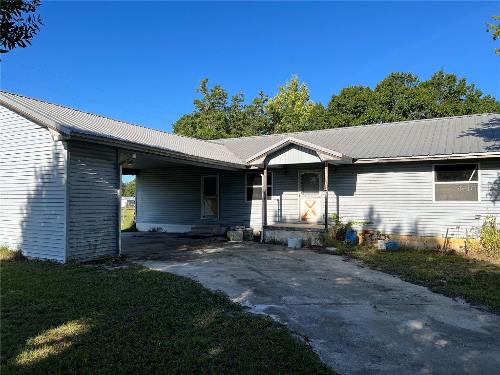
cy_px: 188
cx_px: 250
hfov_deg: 67.3
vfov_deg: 53.1
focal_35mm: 26
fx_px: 376
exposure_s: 1/3257
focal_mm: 5.7
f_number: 1.5
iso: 50
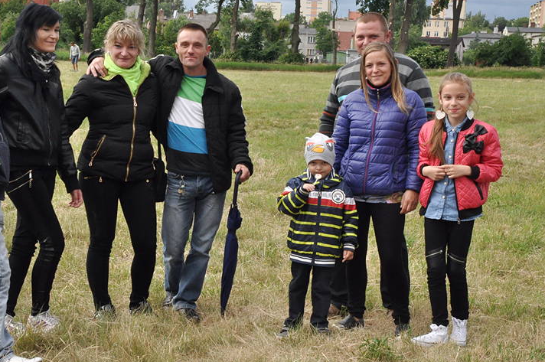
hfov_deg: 25.2
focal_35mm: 81
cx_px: 225
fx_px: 1219
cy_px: 158
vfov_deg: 16.9
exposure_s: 1/160
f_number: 20
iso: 1250
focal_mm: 45
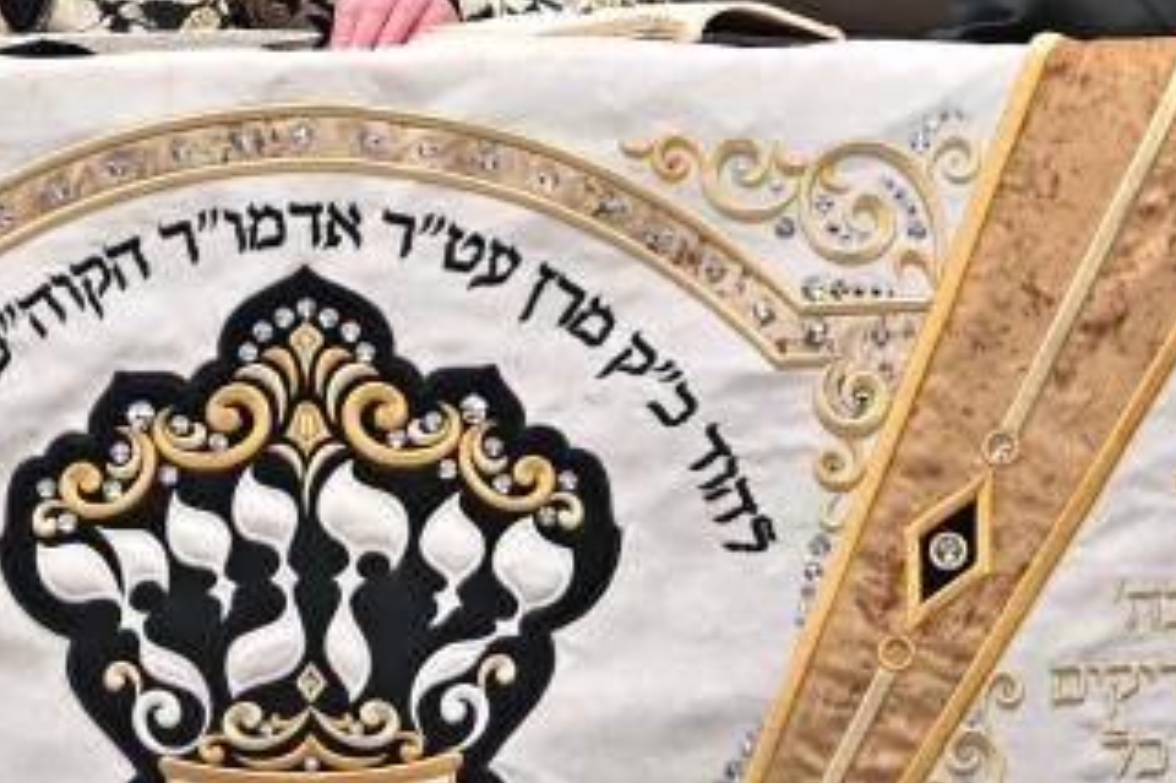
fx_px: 21124
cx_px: 408
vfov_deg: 2.1
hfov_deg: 3.2
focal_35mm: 647
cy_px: -371
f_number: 2.8
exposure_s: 1/320
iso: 250
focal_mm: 135
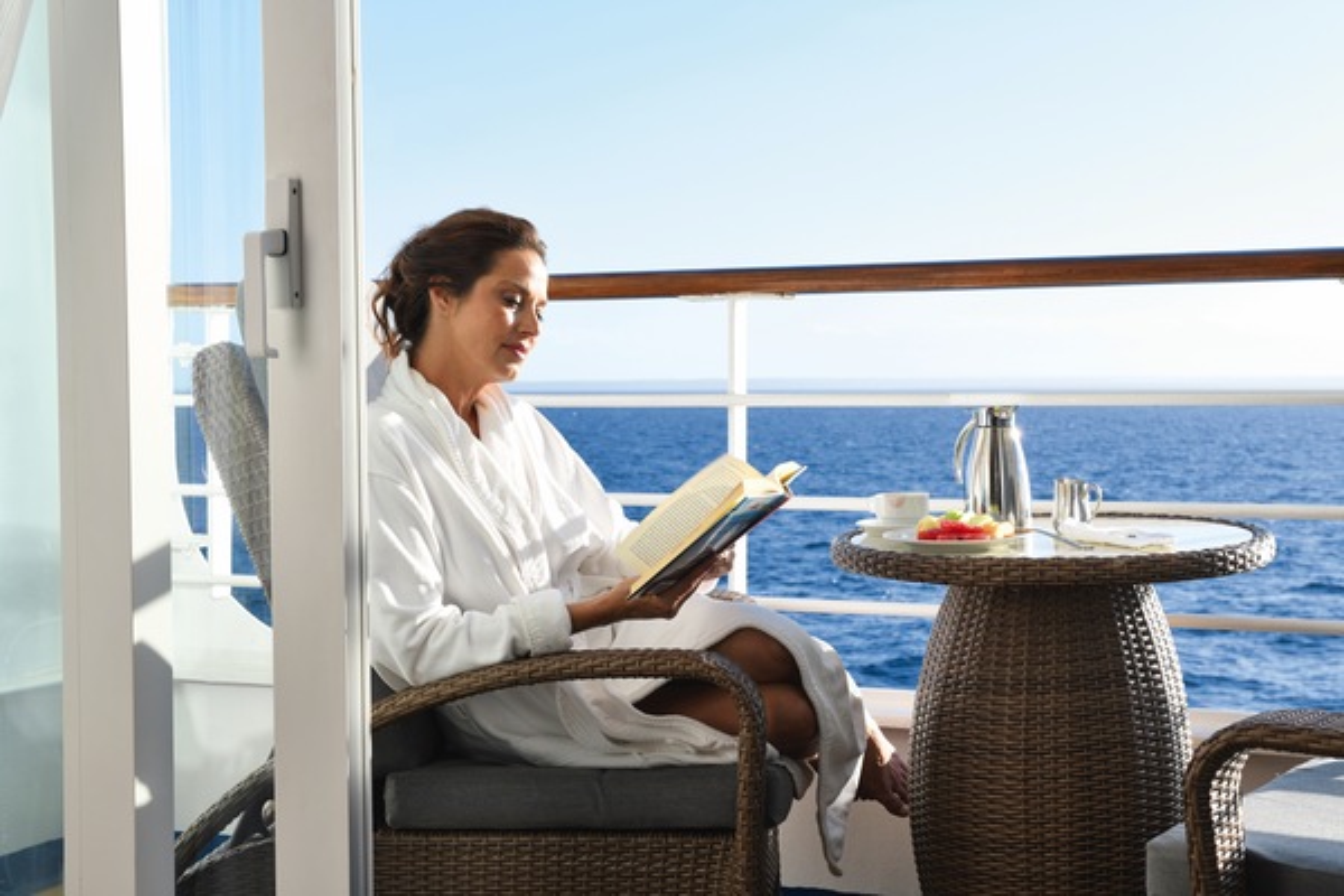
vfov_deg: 26.0
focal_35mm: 52
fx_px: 1941
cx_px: 672
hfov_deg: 38.2
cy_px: 448
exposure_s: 1/100
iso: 100
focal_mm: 52
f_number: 9
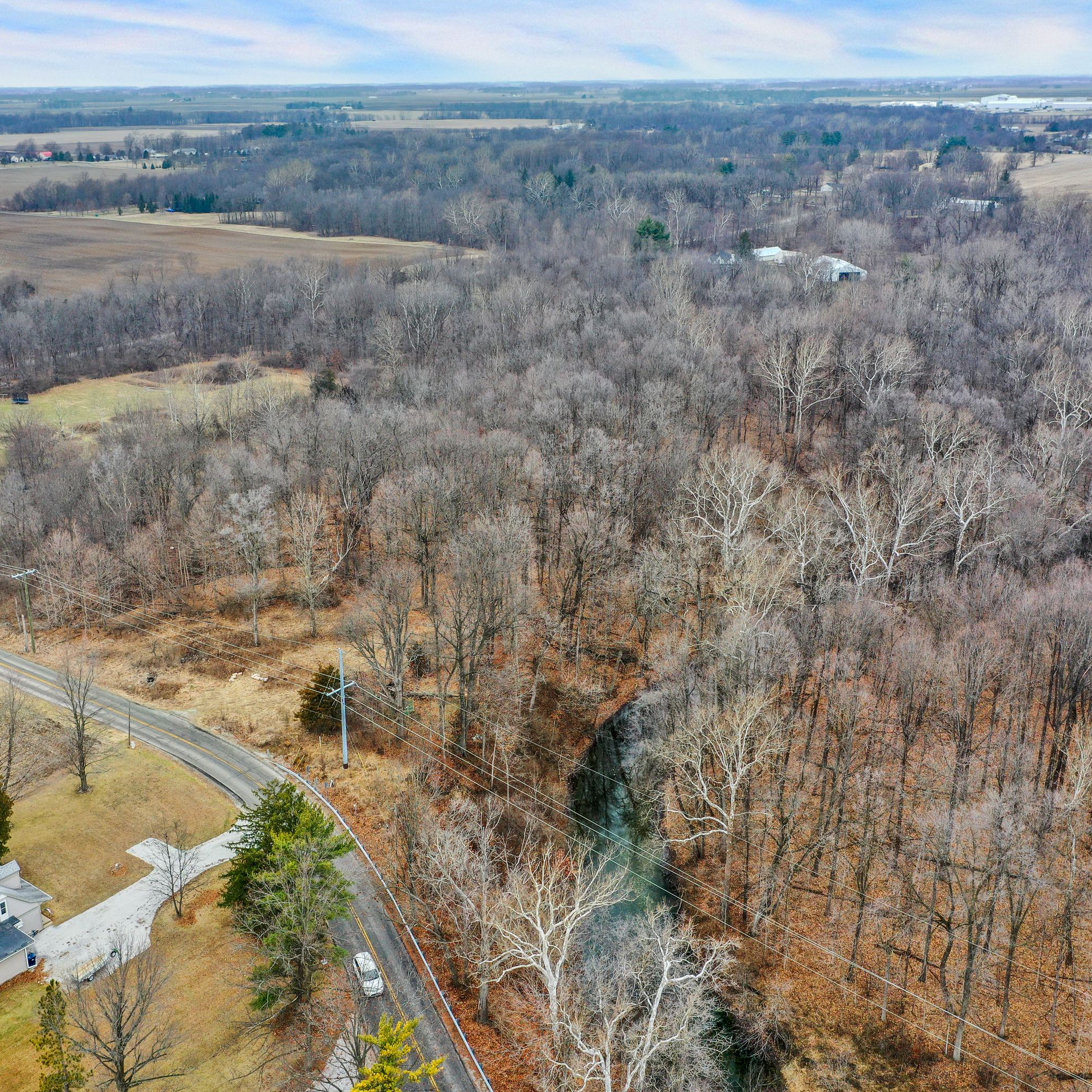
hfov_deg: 45.9
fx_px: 1285
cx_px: 477
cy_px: 547
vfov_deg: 46.0
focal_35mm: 36
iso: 100
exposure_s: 1/100
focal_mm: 10.26
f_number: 4
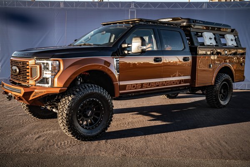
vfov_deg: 36.9
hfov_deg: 53.1
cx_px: 125
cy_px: 84
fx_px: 250
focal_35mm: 36
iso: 200
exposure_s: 1/100
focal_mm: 36
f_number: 8
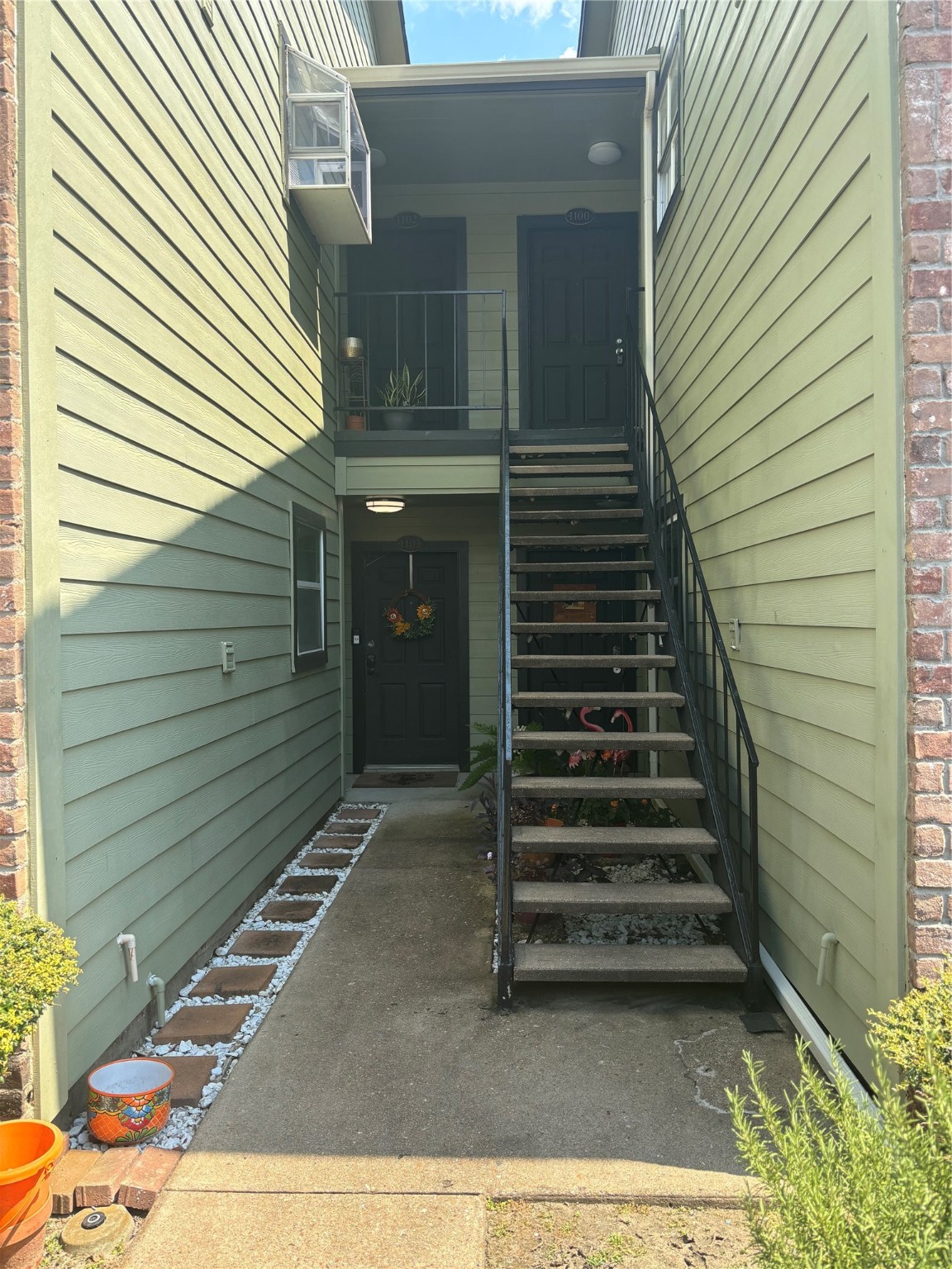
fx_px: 953
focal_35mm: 26
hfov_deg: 53.1
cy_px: 634
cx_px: 476
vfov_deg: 67.3
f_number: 1.6
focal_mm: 5.96
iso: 50
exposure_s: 1/865
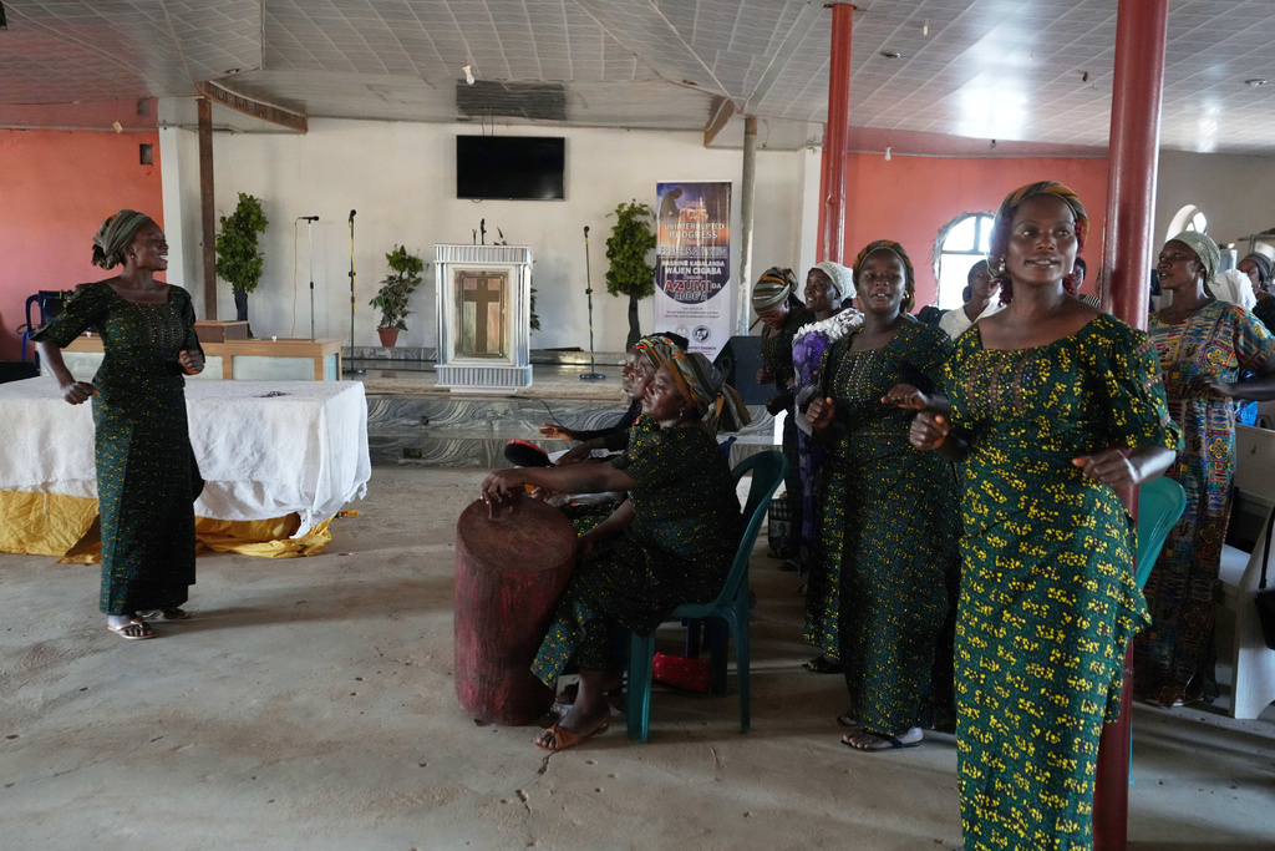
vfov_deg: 37.9
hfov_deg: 54.4
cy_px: 426
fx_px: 1240
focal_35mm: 35
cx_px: 638
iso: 5000
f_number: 3.5
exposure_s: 1/160
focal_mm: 35
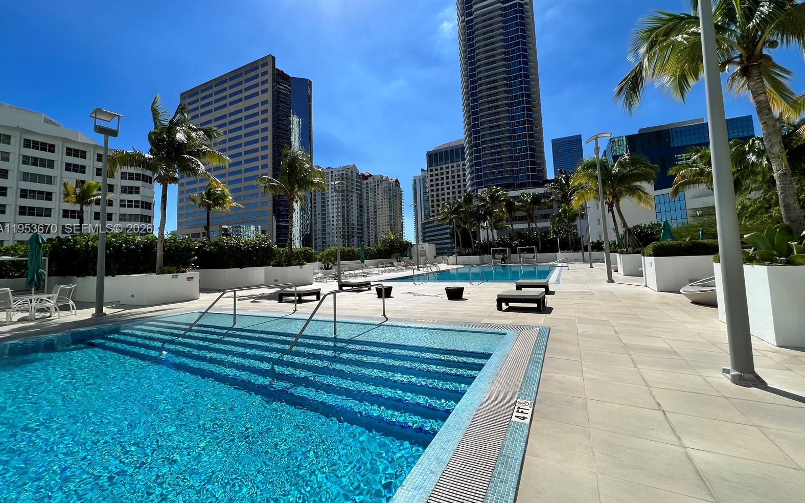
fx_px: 307
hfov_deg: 105.3
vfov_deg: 78.5
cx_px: 403
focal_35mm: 14
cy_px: 230
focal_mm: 1.57
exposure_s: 1/2874
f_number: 1.8
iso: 32
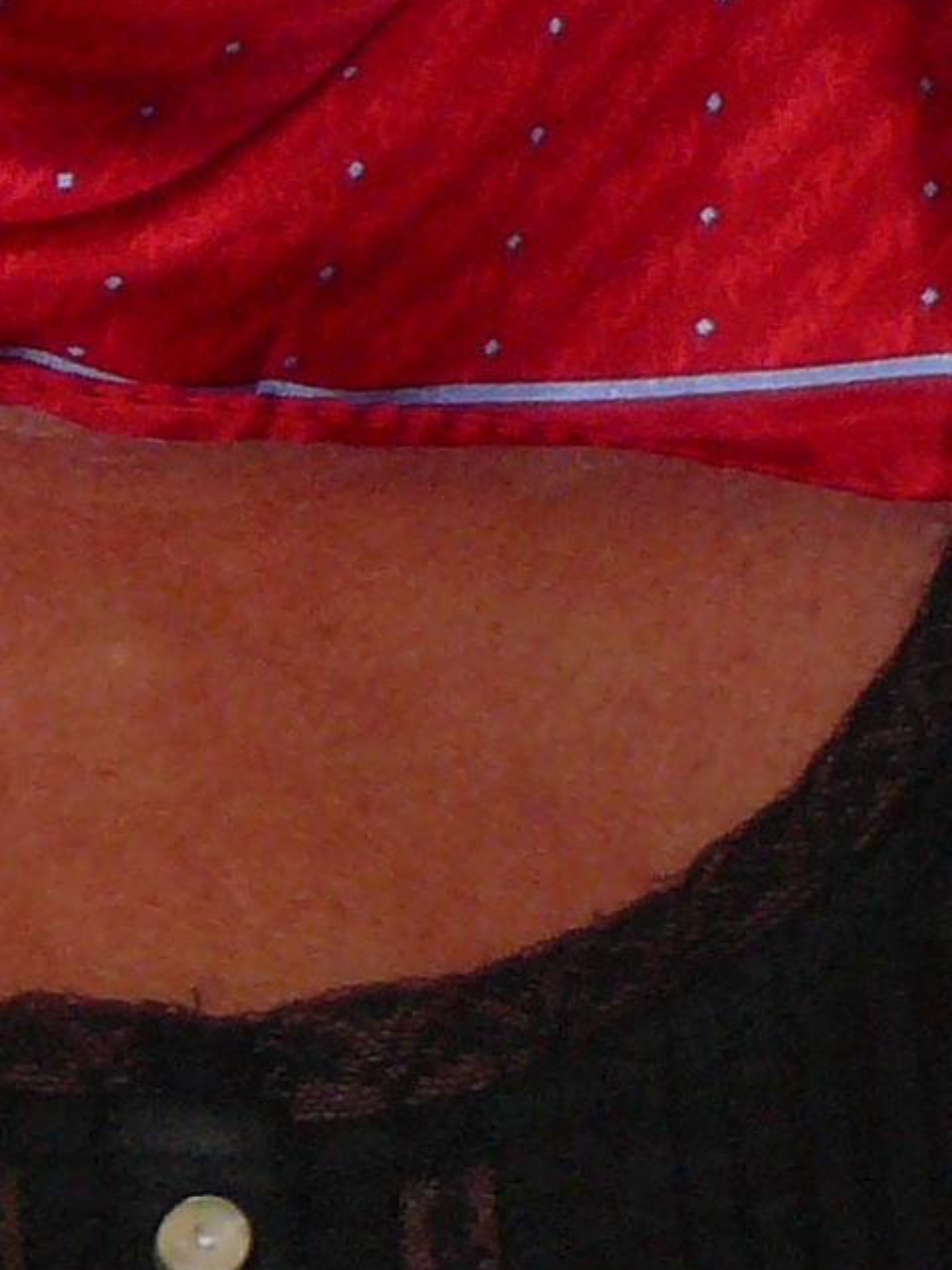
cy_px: -1121
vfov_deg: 3.8
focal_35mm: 512
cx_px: 190
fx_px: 18775
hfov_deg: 2.9
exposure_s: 1/30
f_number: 3.9
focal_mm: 19
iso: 125
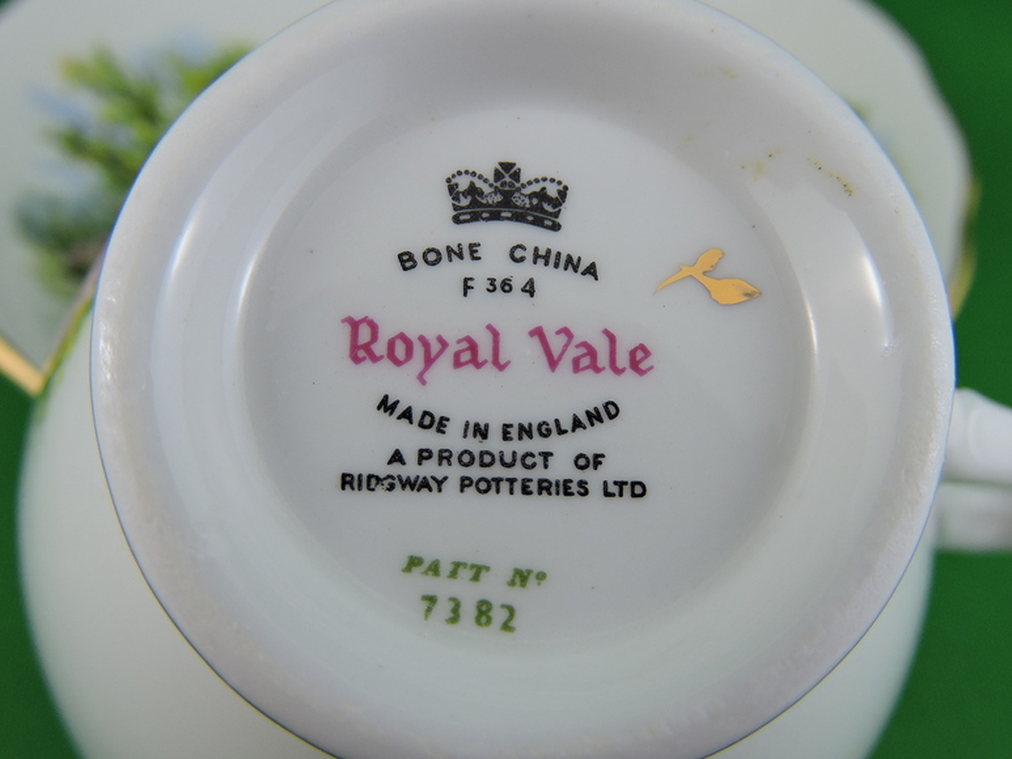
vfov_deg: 36.0
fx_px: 1170
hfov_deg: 46.8
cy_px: 380
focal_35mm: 40
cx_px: 506
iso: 100
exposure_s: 1/60
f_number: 3.8
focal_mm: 7.2
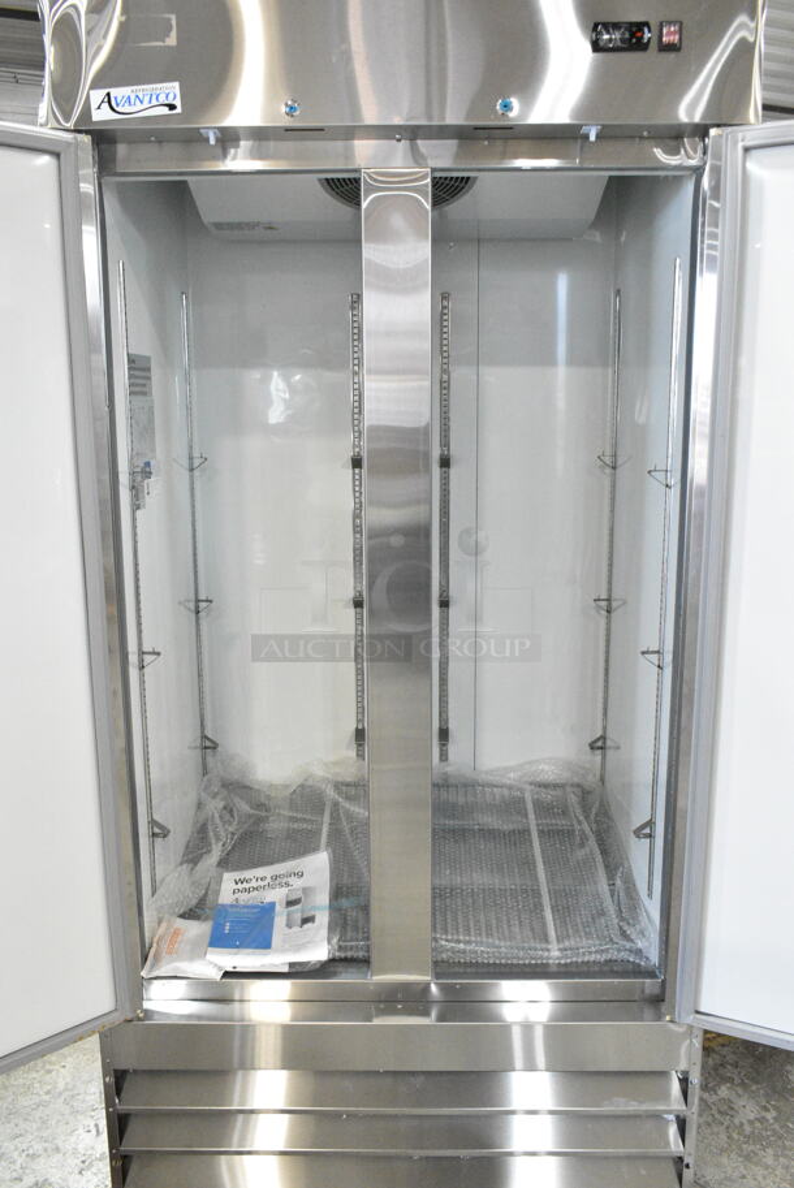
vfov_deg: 61.9
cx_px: 397
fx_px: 991
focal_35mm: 30
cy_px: 594
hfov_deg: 43.7
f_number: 7.1
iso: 6400
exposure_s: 1/200
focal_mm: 20
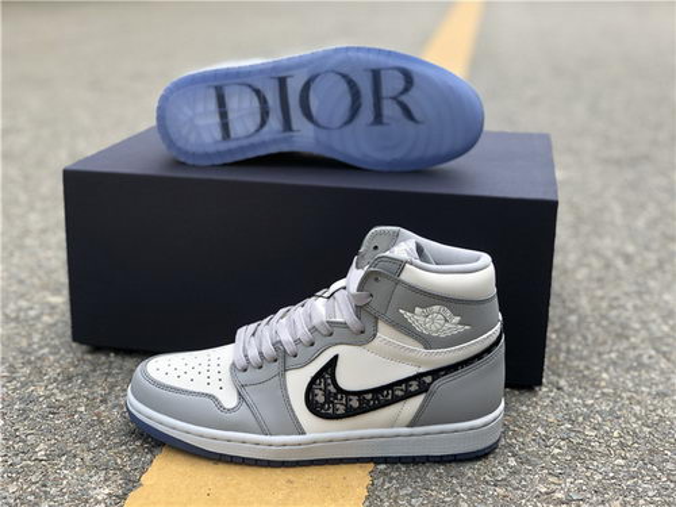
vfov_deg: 28.0
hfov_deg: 36.8
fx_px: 1015
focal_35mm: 52
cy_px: 254
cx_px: 338
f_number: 2.4
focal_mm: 6
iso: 16
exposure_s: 1/156
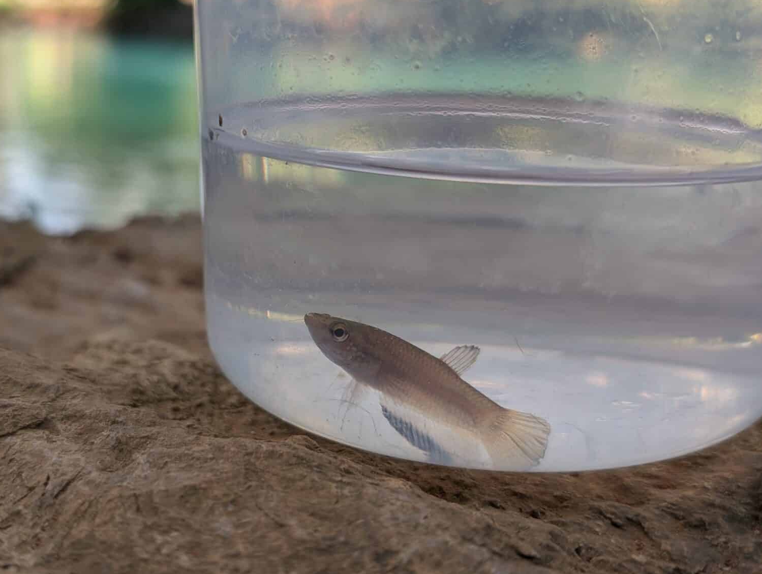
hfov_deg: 45.1
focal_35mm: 41
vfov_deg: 35.2
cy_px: 256
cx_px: 264
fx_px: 904
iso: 20
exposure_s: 1/633
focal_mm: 6.9
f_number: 1.68
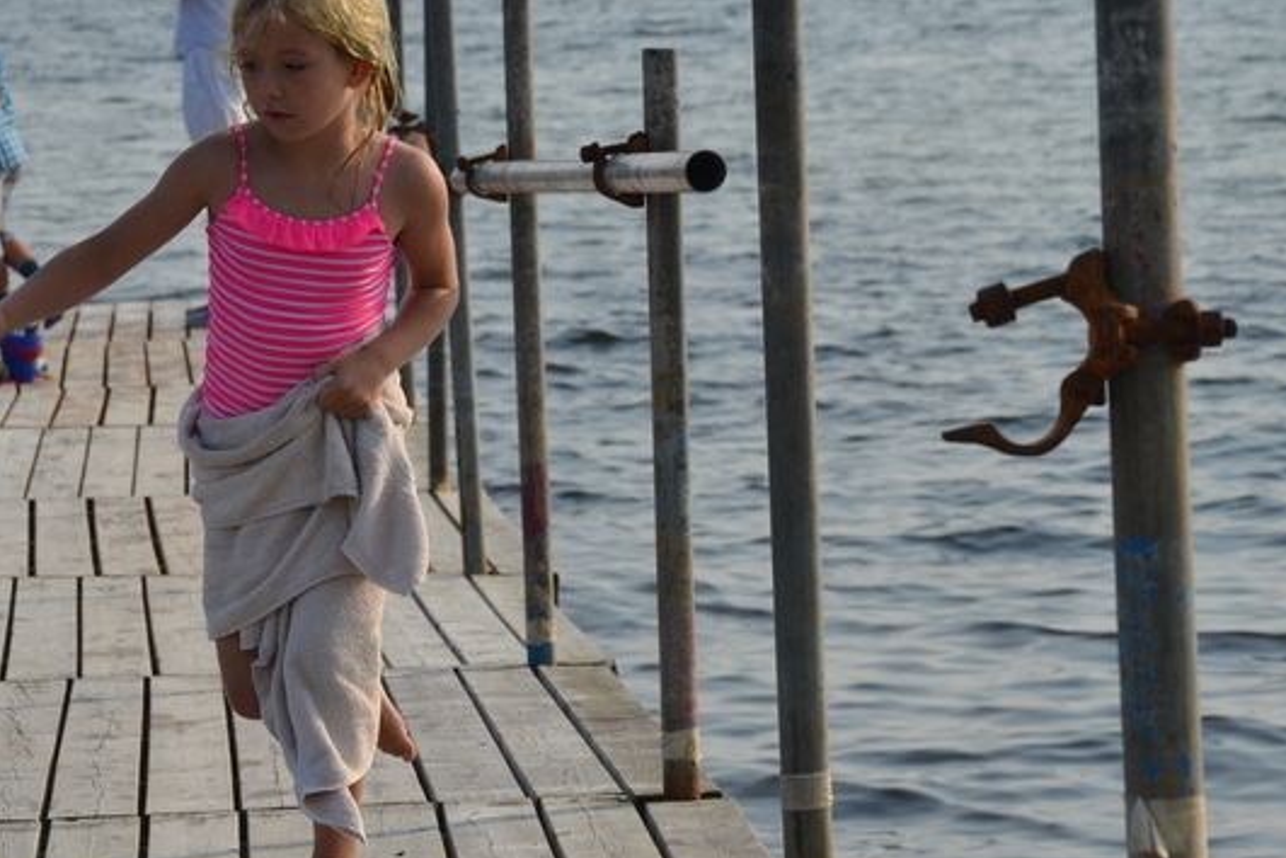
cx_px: 344
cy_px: 394
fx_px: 6822
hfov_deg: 10.7
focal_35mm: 191
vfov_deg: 7.2
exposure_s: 1/320
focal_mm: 66
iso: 100
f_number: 9
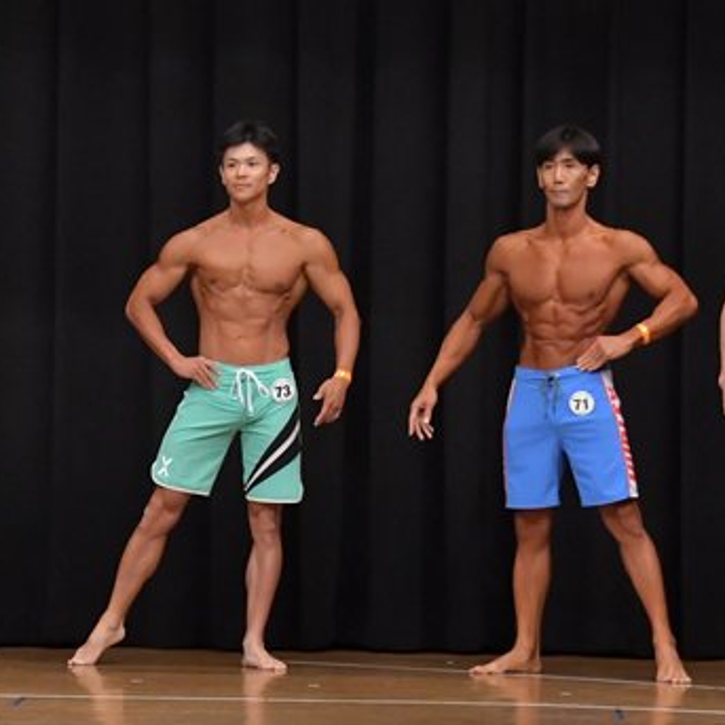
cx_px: 96
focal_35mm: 282
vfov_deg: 6.2
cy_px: 376
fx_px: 6682
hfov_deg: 6.2
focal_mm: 98
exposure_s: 1/400
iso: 6400
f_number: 5.6
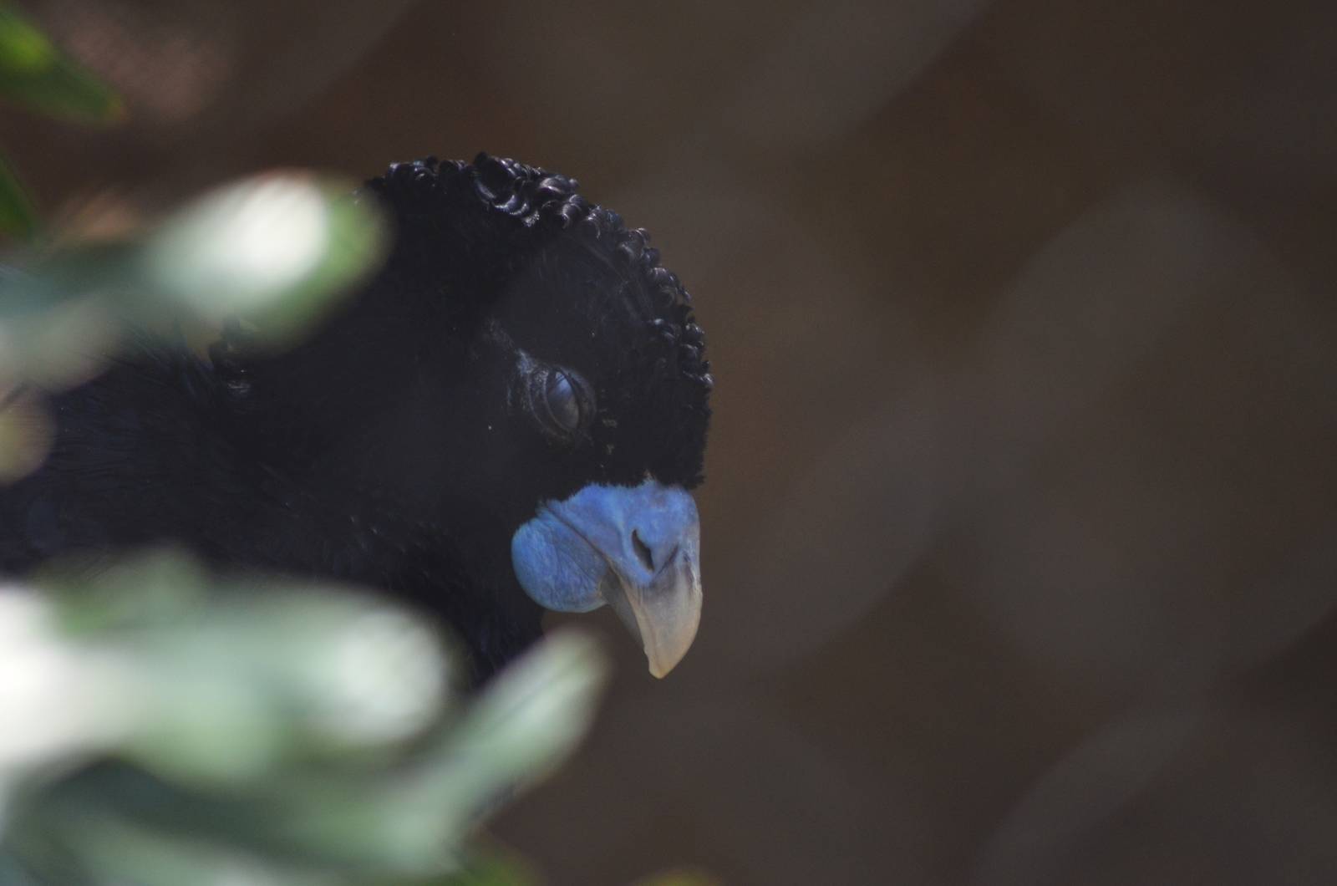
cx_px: 668
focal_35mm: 450
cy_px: 443
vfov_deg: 3.0
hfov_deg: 4.6
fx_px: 16679
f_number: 5.6
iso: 900
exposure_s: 1/500
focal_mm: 300
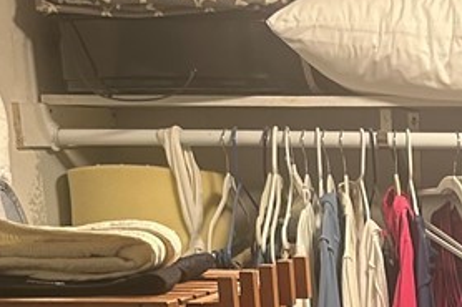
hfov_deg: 20.7
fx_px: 1180
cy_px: 470
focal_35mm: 92
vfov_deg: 13.9
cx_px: 557
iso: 500
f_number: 1.78
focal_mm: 6.86
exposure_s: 1/60
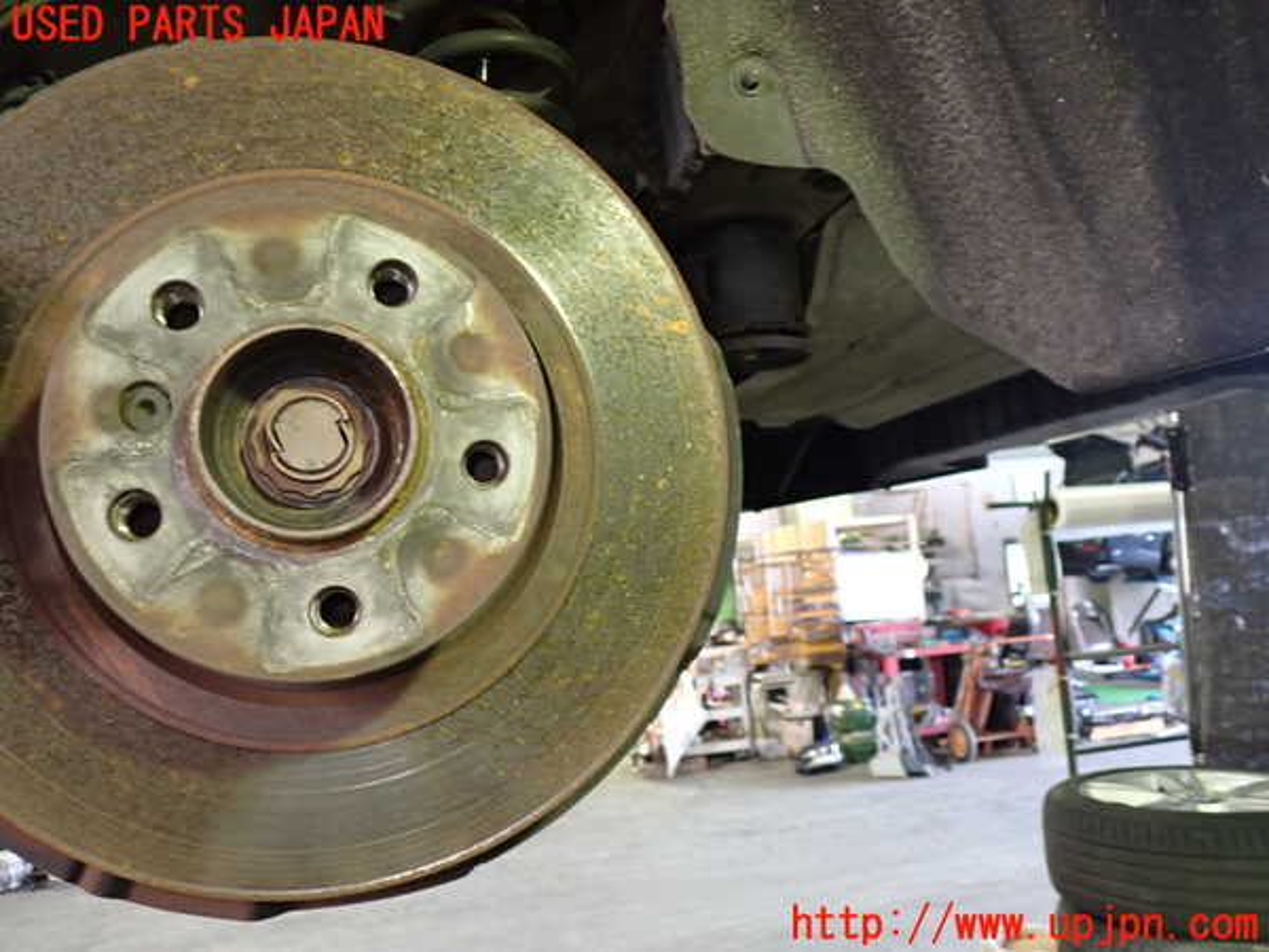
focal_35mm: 30
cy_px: 476
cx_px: 634
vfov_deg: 46.8
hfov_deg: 60.0
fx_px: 1100
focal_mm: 5.4
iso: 400
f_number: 2.3
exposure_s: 1/30
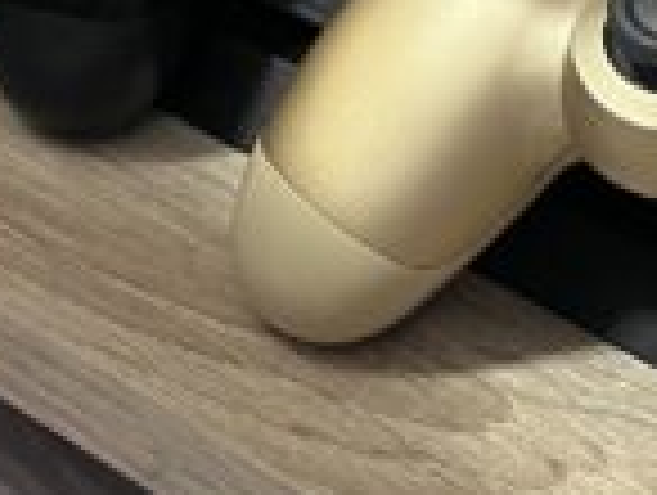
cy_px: 128
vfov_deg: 16.2
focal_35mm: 91
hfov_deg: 21.1
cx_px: 585
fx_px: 1730
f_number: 1.6
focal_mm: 5.1
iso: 500
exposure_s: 1/33
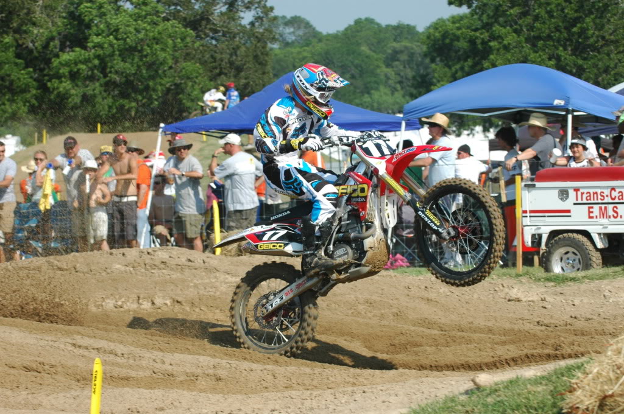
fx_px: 2649
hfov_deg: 13.4
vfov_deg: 8.9
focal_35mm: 153
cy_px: 207
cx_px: 312
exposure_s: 1/1000
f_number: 6.3
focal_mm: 102
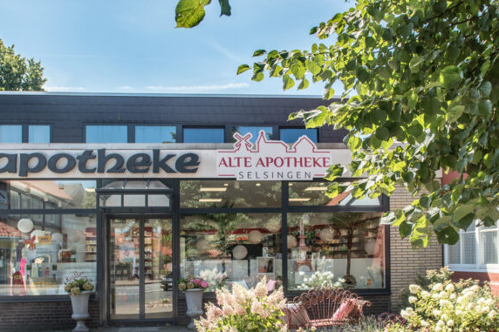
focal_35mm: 43
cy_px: 188
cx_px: 276
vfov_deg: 31.1
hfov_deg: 45.4
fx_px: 596
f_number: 5
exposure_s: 1/800
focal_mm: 24
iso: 200
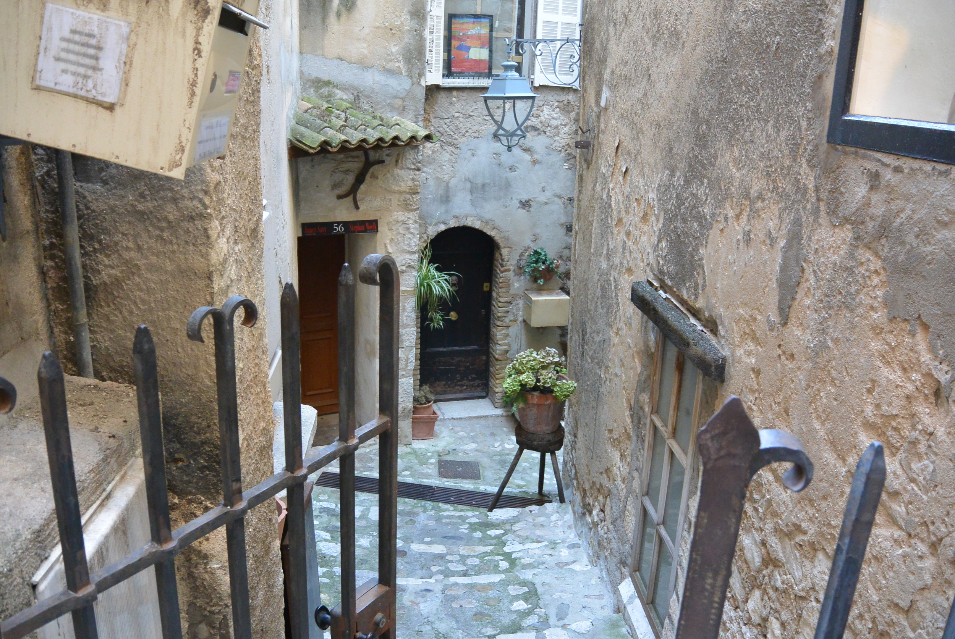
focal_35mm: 29
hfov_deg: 63.6
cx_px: 478
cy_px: 320
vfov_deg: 45.1
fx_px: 770
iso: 800
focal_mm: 11
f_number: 3.5
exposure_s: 1/100
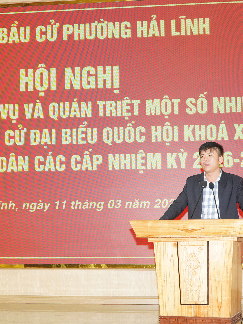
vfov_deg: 30.4
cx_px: 88
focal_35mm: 64
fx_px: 597
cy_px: 163
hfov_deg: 23.0
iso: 1600
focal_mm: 29
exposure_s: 1/160
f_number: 5.6
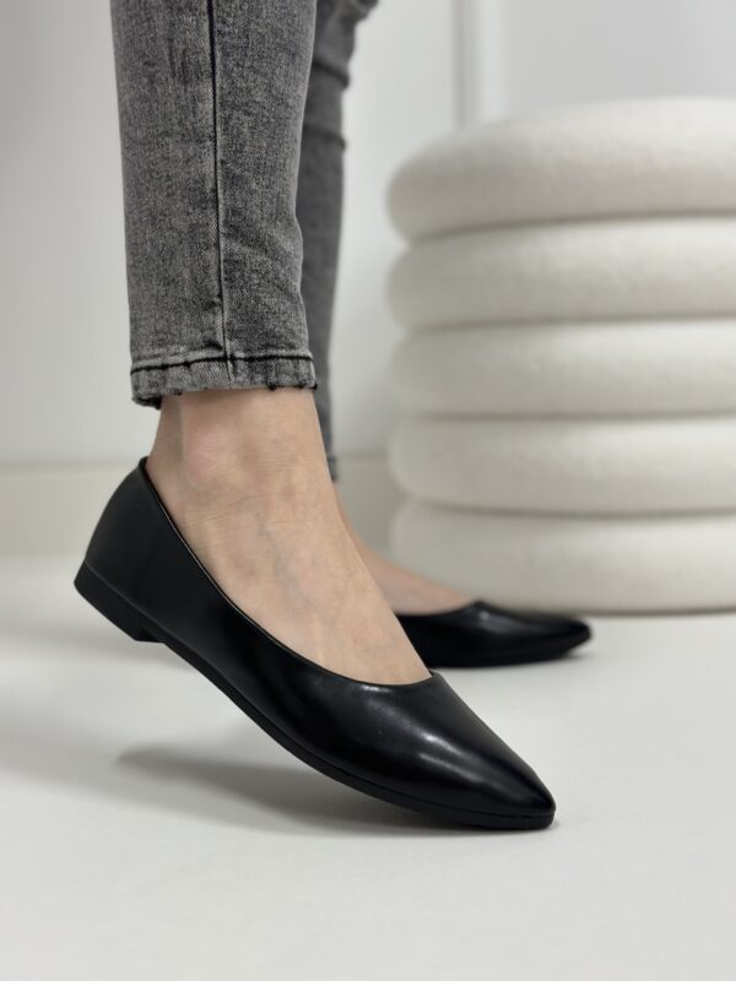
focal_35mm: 48
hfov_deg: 30.3
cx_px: 368
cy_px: 490
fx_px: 1361
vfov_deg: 39.7
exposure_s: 1/100
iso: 125
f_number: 1.78
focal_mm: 6.86
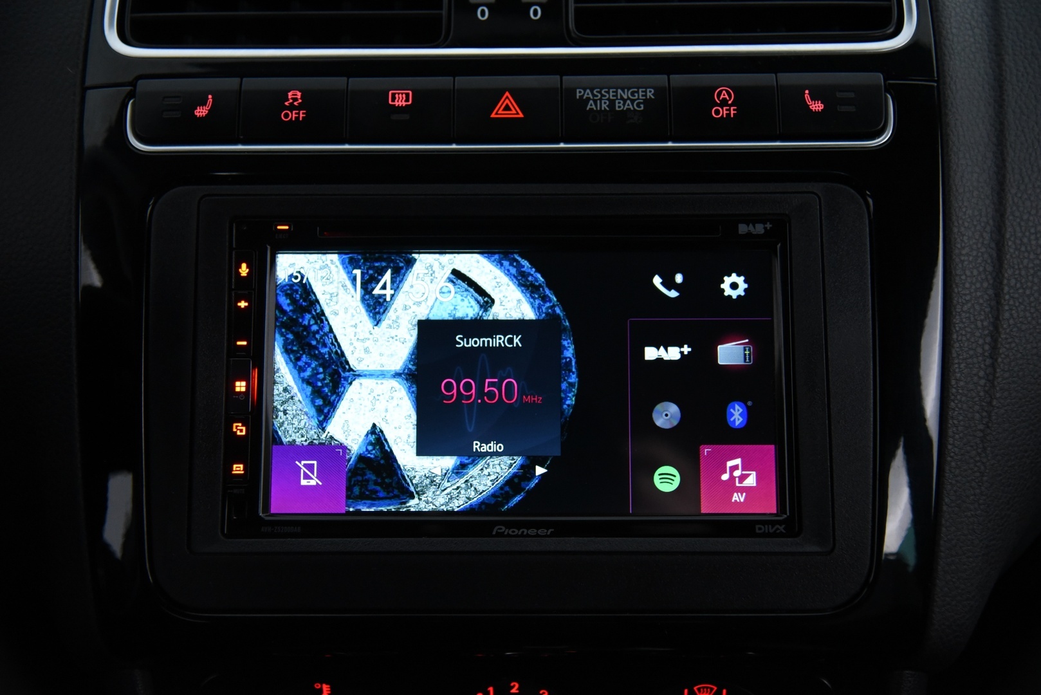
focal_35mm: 46
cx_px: 520
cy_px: 348
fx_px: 1331
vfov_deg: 29.3
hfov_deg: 42.7
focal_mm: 46
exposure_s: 1/60
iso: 4000
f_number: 4
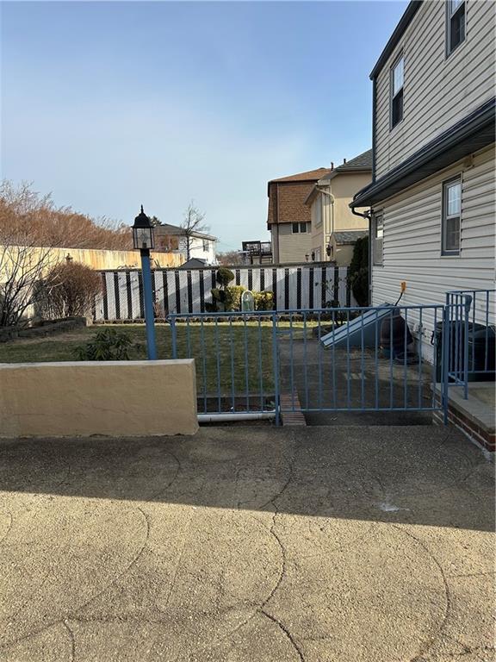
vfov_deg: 67.3
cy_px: 331
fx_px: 497
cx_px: 248
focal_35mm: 26
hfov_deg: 53.1
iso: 50
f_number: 1.5
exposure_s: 1/3831
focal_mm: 5.7
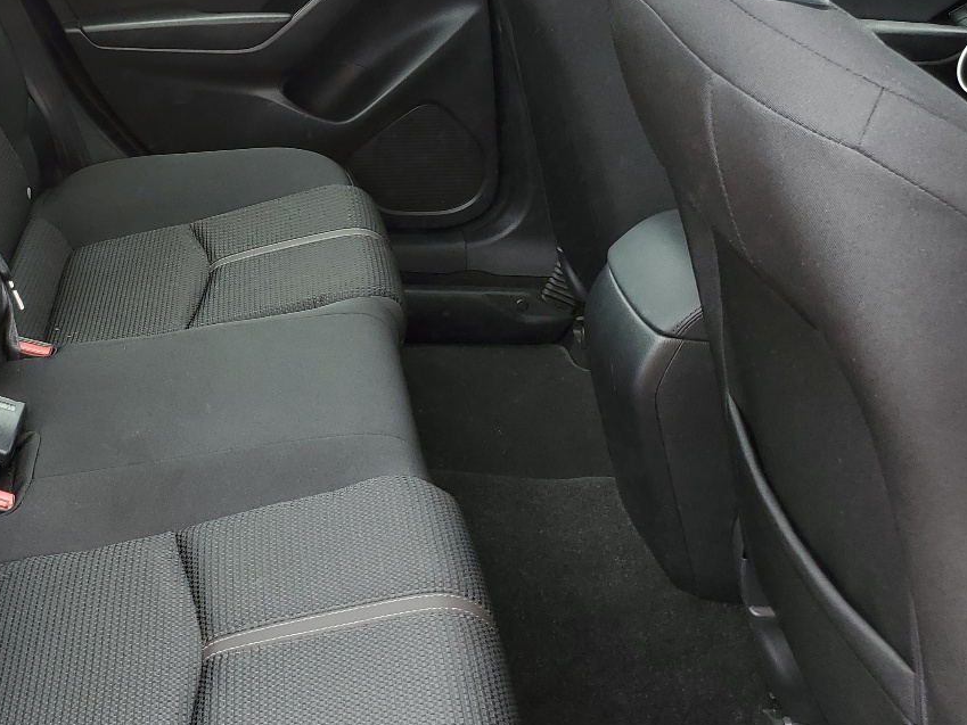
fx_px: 1369
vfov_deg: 29.4
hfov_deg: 37.5
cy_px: 231
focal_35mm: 49
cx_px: 190
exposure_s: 1/167
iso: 50
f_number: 1.5
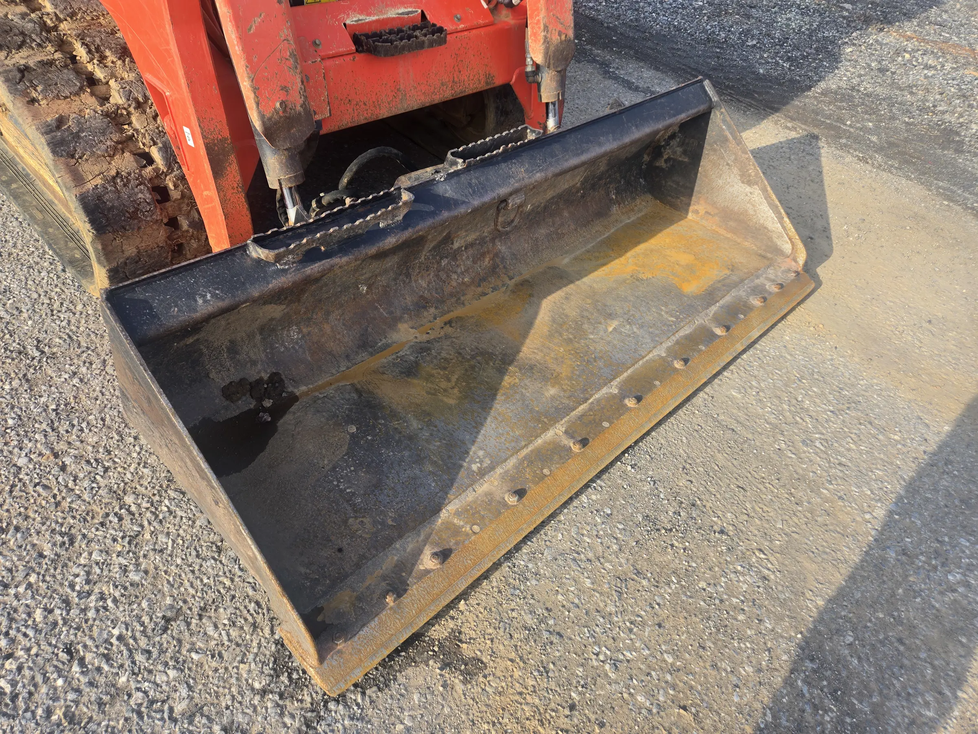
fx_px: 650
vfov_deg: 58.9
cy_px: 367
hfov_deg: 73.9
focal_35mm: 23
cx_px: 489
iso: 25
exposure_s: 1/354
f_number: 1.8
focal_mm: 5.4
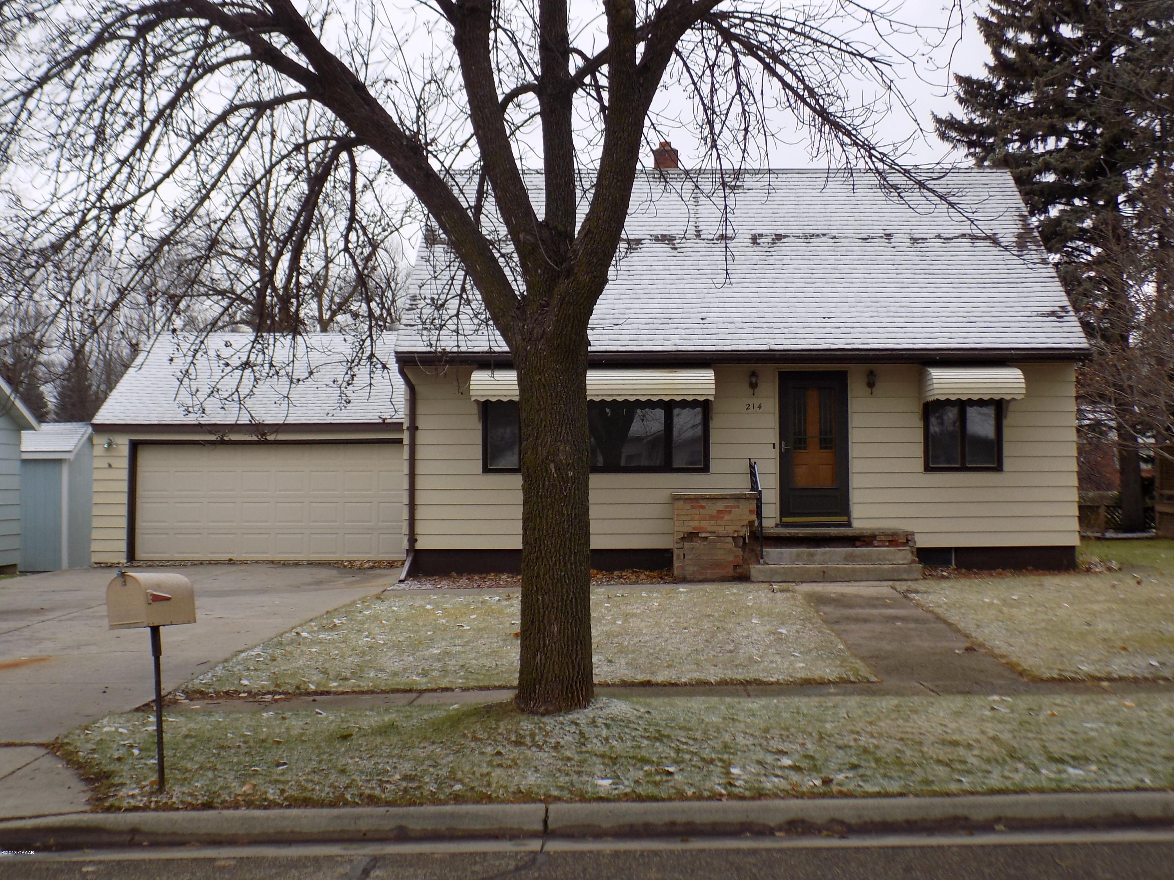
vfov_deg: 31.5
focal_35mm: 46
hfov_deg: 41.2
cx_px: 587
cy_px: 440
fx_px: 1560
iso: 80
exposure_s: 1/160
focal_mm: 8.1
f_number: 3.7
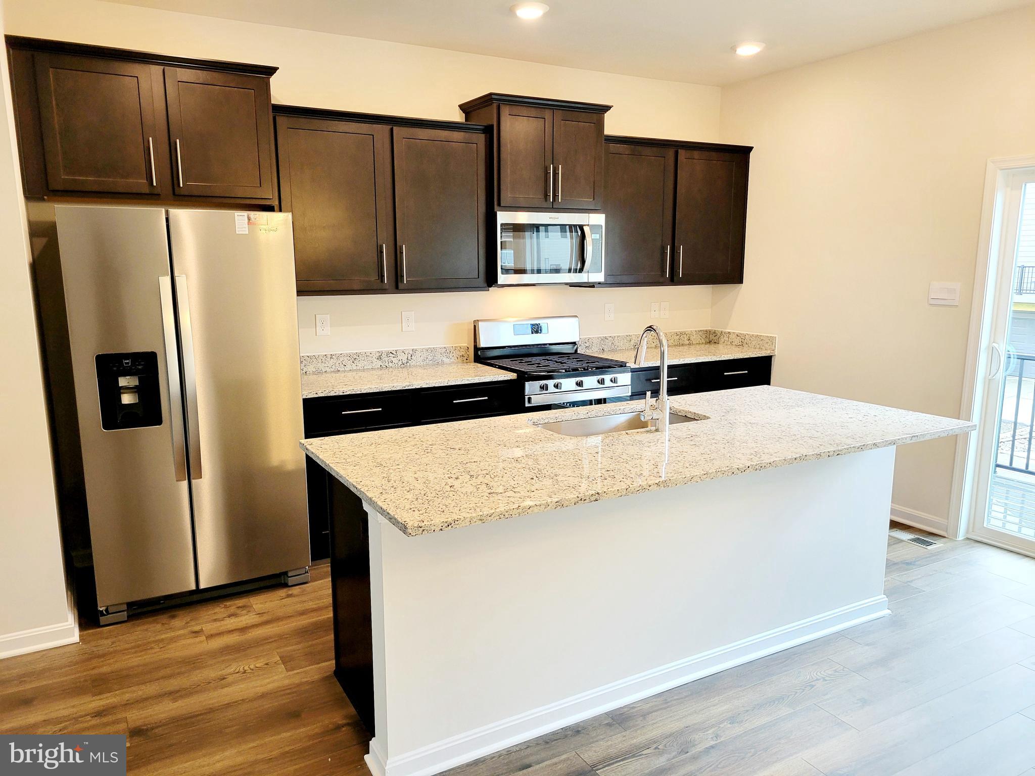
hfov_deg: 67.3
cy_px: 388
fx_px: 777
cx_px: 518
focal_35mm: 26
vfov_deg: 53.1
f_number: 1.8
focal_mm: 5.4
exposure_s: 1/120
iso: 160
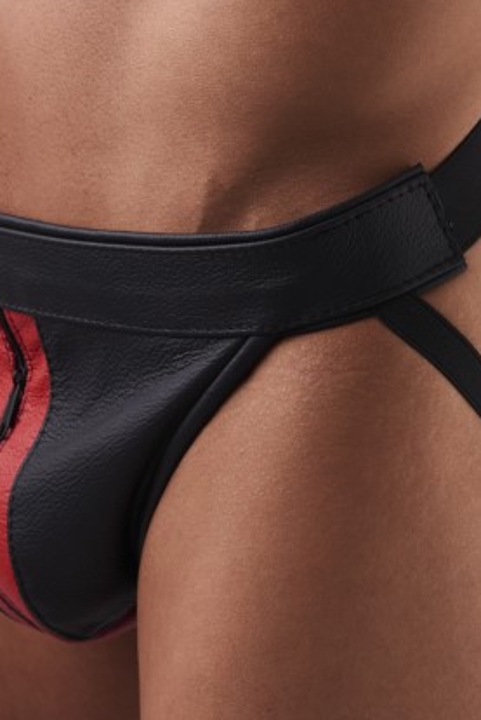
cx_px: 223
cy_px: 311
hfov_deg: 6.2
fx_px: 4425
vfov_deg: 9.3
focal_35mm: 221
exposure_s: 1/160
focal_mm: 85
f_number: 8
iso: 200
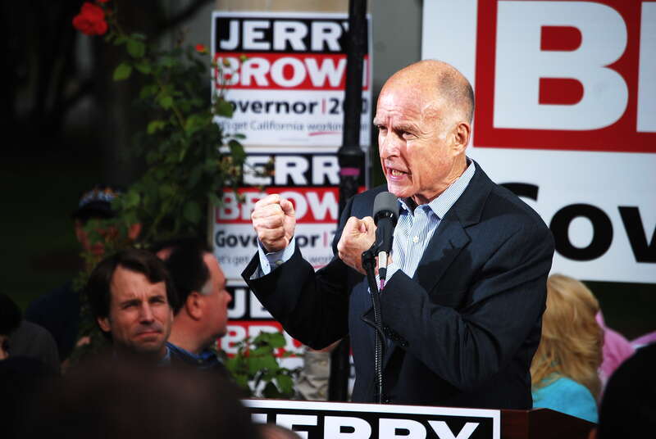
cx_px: 328
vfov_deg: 4.6
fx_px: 5475
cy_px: 220
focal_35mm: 300
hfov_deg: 6.9
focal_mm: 200
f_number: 5.6
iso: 200
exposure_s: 1/500
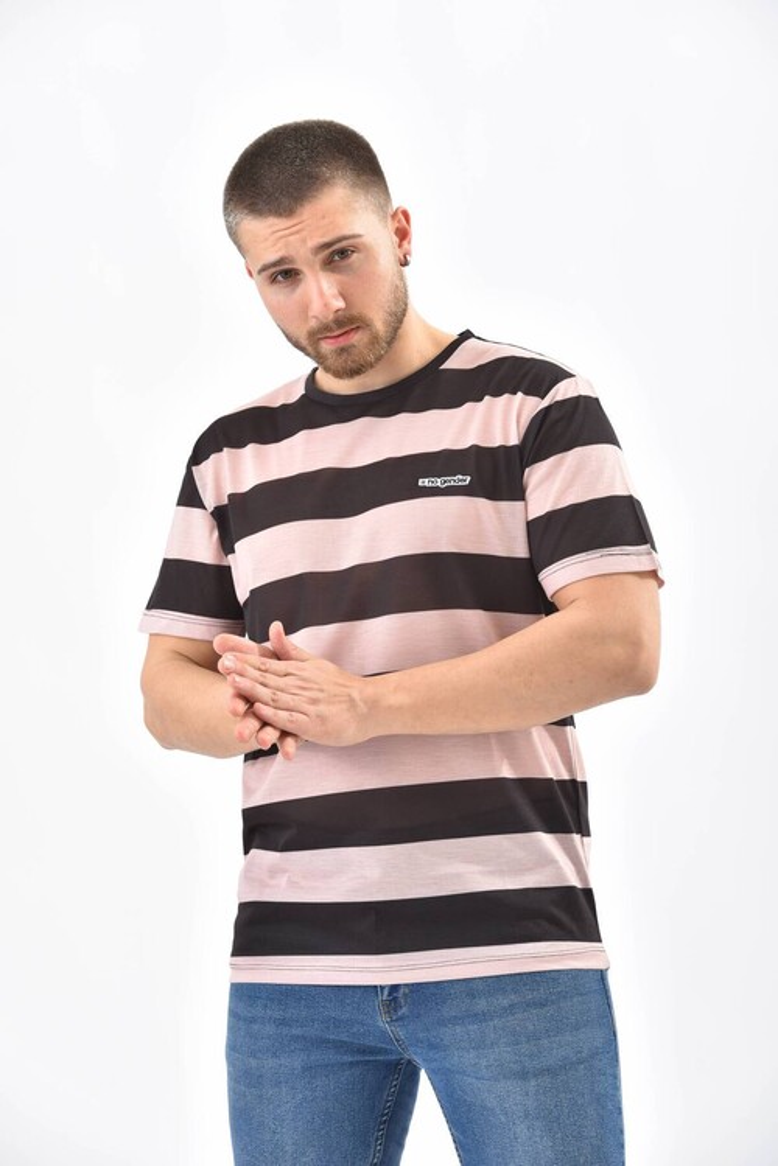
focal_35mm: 120
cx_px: 389
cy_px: 583
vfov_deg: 17.1
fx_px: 3890
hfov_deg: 11.4
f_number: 7.1
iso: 100
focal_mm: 120
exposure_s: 1/160
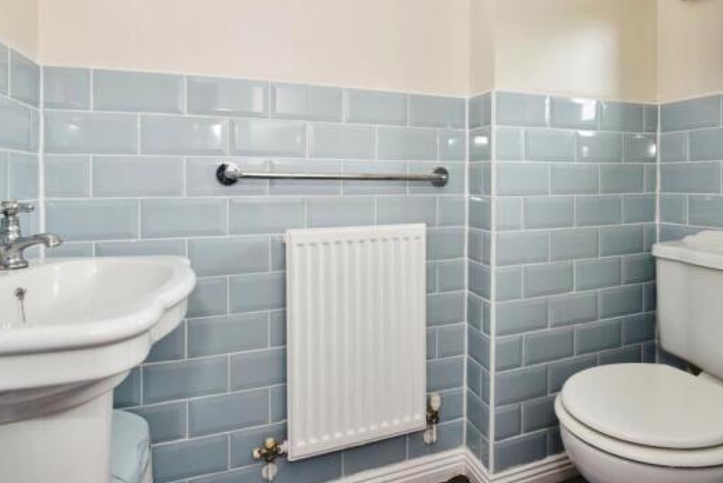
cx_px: 390
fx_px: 402
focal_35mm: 20
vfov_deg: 61.4
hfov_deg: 83.8
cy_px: 191
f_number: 7.1
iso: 400
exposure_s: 1/40
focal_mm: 16
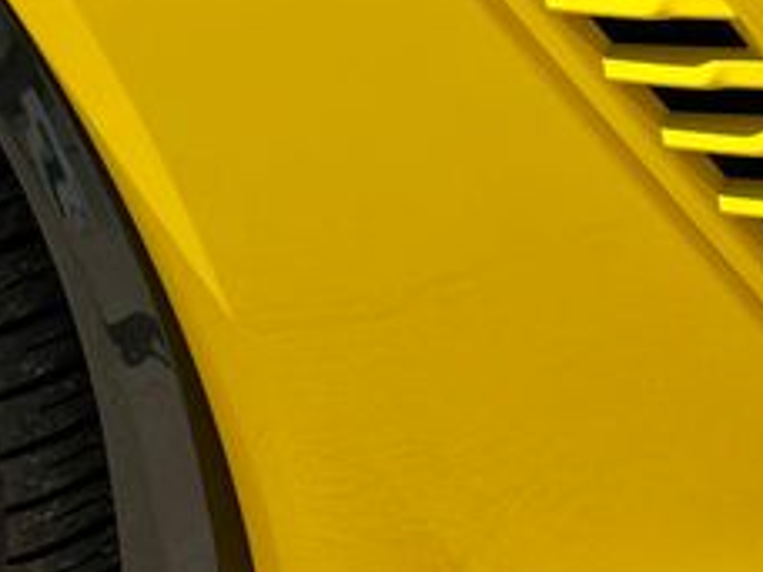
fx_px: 2976
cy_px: 351
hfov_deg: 14.4
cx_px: 723
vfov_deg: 11.0
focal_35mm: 135
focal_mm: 6.86
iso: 100
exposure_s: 1/10870
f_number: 1.78
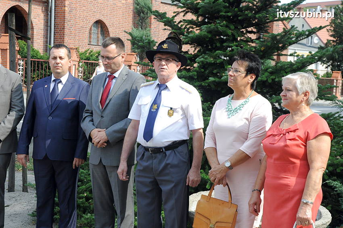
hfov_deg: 27.0
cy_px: 114
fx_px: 714
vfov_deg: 18.1
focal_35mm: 75
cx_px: 172
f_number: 10
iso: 500
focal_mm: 50
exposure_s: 1/400
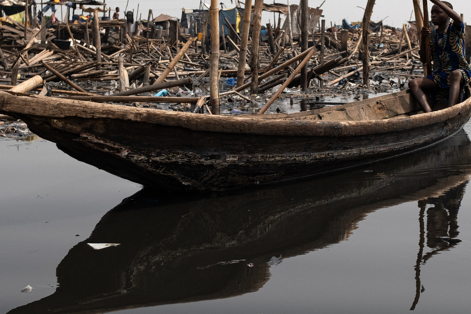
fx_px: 824
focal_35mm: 63
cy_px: 134
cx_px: 248
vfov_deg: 21.6
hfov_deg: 31.9
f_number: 4
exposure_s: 1/1000
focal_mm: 23
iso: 160
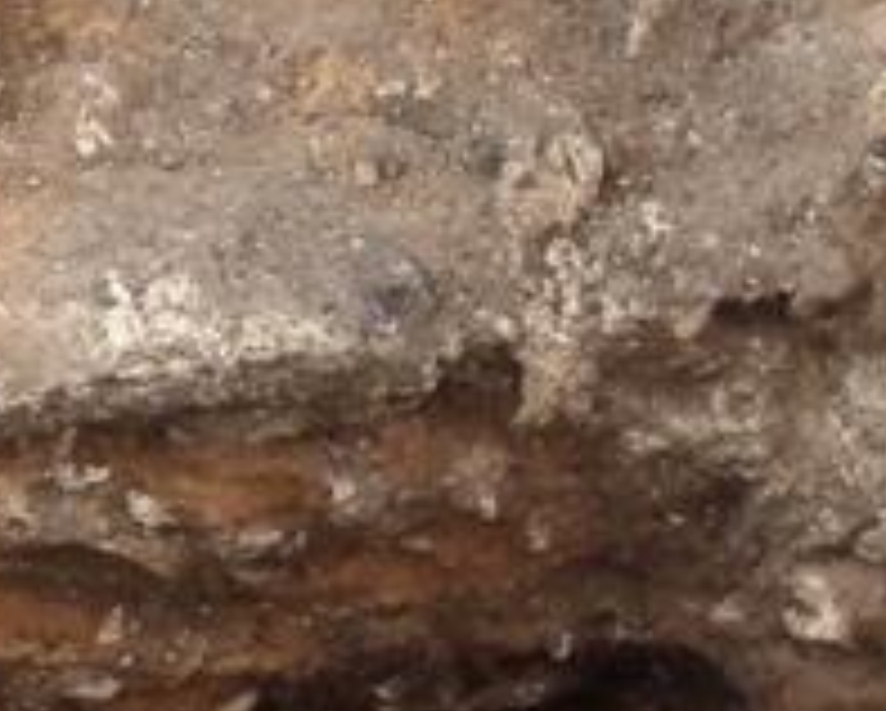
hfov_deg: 12.3
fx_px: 4042
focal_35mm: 154
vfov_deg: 10.0
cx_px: -139
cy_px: 351
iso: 344
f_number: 3
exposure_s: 1/60
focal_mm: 4.9
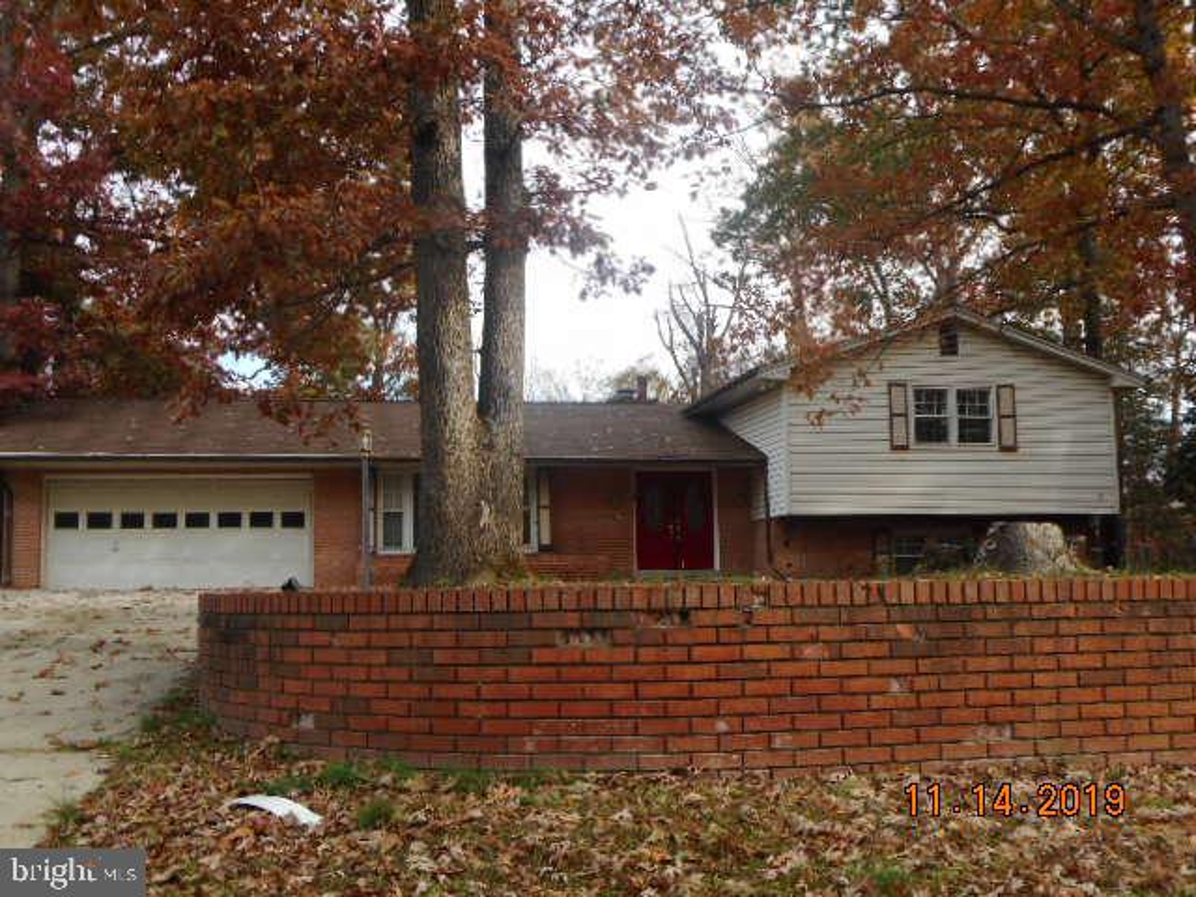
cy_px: 448
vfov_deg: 36.8
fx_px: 1347
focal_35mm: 39
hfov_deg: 47.9
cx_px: 598
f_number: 4.5
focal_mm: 6.9
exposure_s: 1/100
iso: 80
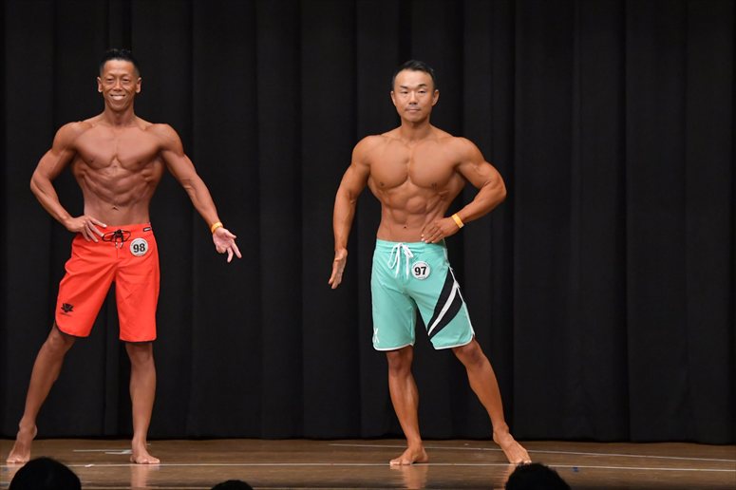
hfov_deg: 9.5
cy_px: 245
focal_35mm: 217
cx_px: 368
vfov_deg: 6.3
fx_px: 4434
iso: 6400
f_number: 5.6
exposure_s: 1/400
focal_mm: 145
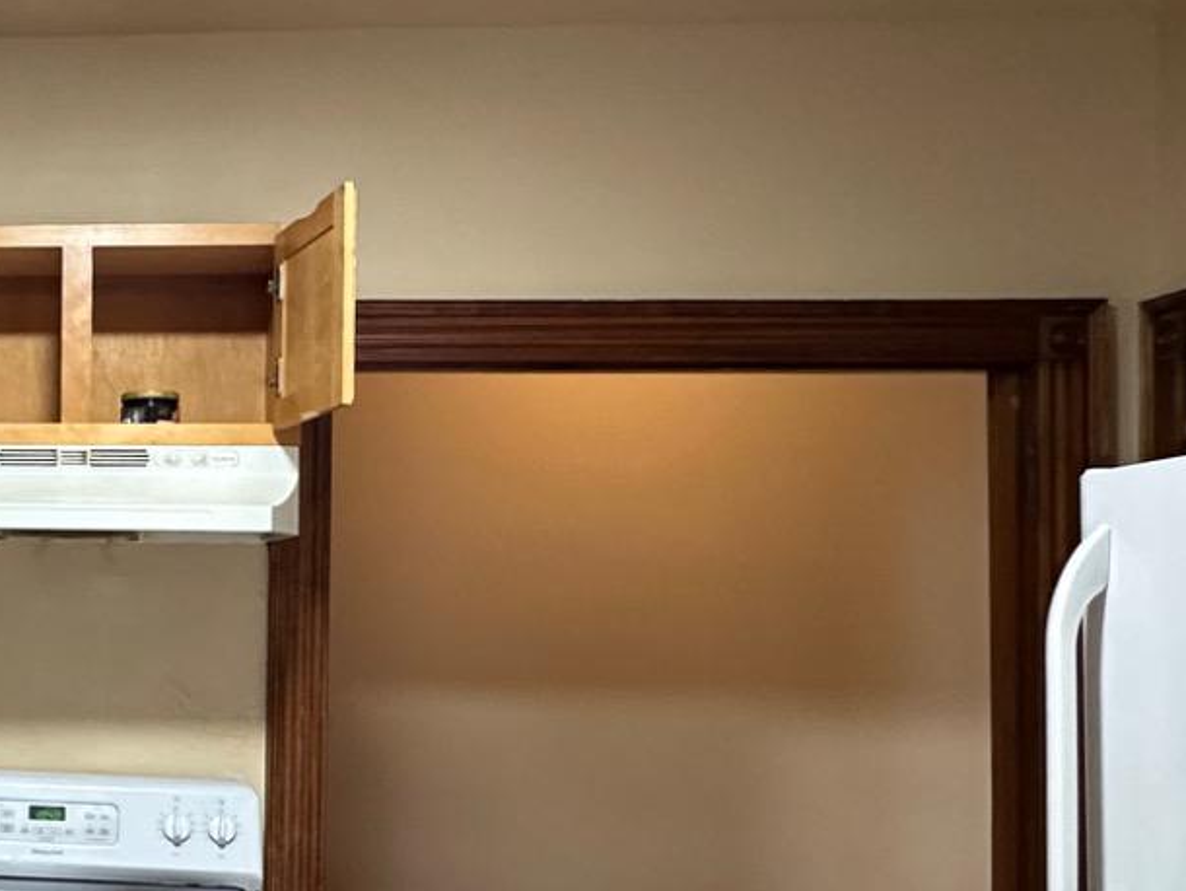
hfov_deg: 34.5
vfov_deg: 30.7
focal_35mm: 47
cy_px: 582
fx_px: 1611
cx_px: -136
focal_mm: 2.22
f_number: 2.2
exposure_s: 1/60
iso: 400
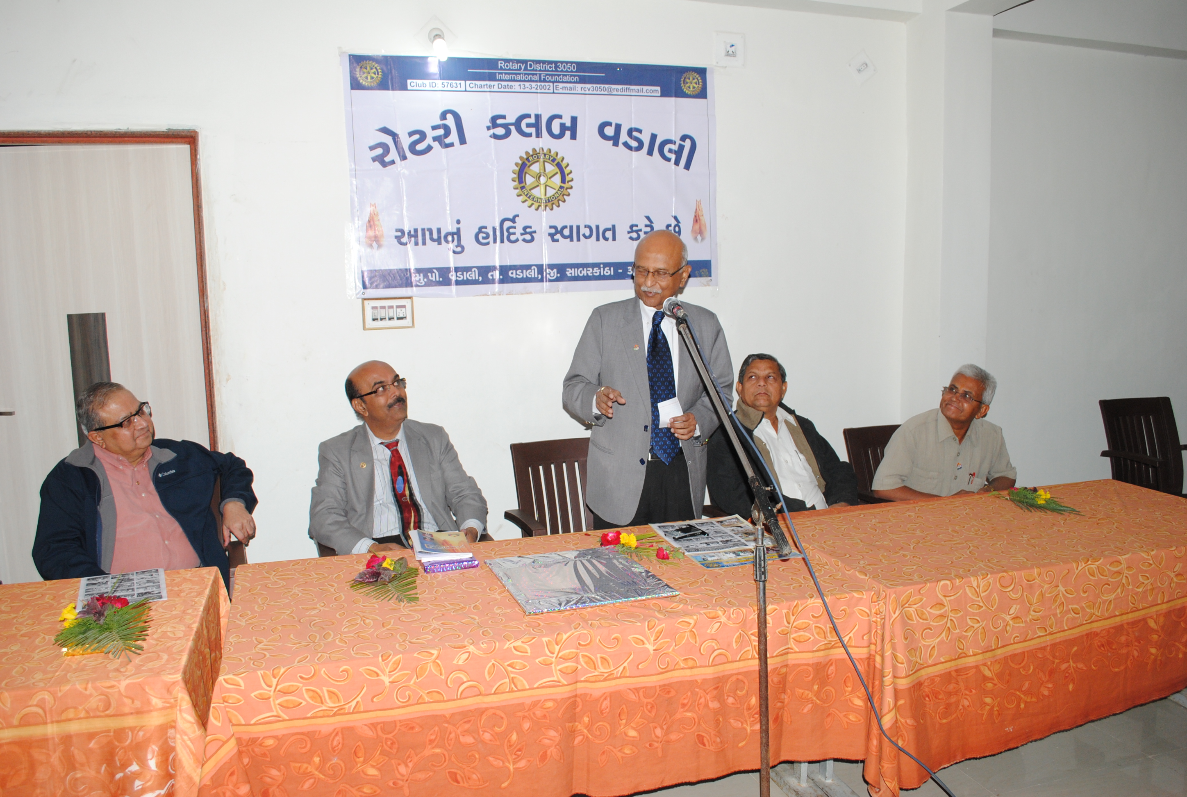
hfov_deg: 67.3
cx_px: 594
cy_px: 398
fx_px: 892
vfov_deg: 48.1
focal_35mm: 27
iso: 400
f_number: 7.1
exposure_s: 1/125
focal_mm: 18
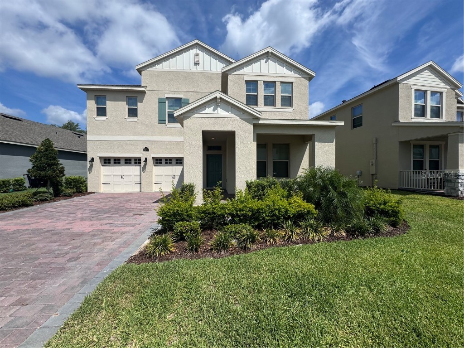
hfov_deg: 102.1
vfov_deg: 85.7
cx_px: 232
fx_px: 188
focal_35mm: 14
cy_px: 174
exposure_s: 1/2770
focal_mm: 2.22
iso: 50
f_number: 2.2
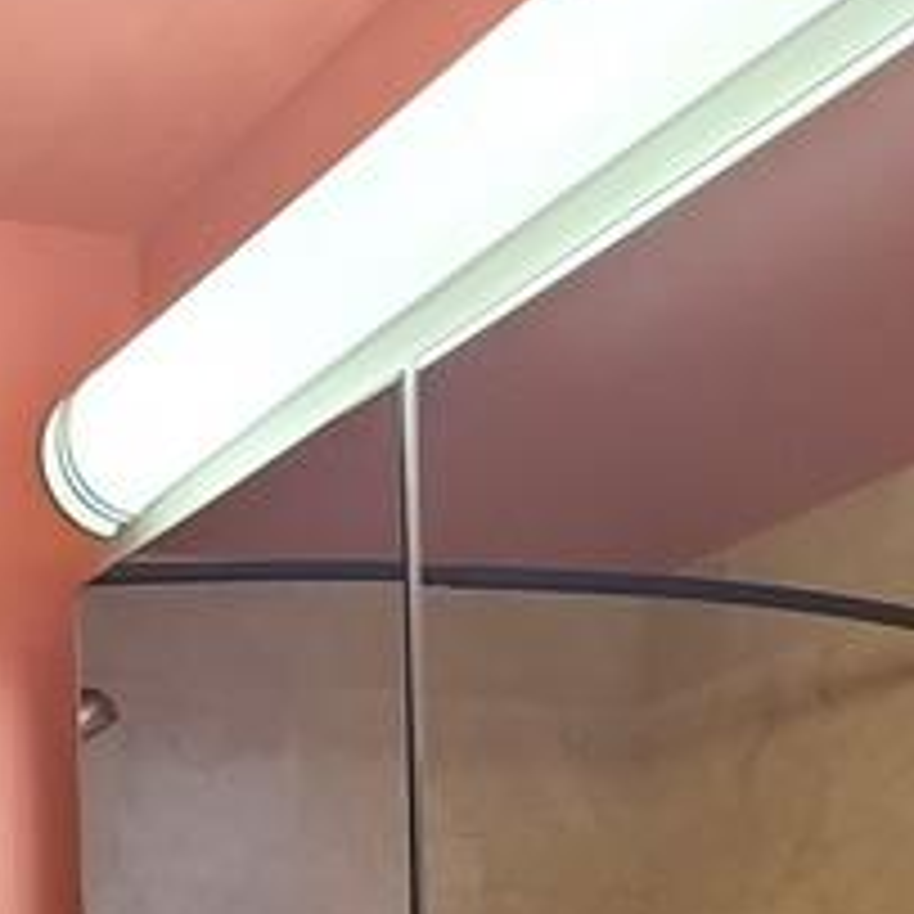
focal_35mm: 58
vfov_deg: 25.0
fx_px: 1733
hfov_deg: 22.9
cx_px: -522
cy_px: 1229
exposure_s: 1/59
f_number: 2.2
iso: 250
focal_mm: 2.2
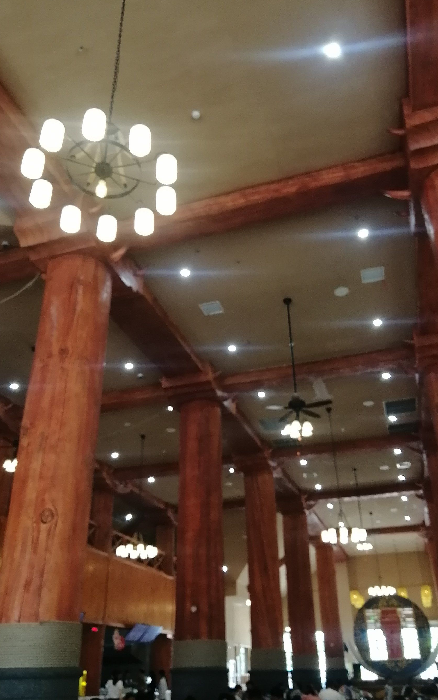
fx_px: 535
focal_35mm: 28
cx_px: 222
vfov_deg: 66.5
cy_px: 348
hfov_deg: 44.5
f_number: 1.8
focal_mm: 3.62
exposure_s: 1/60.2
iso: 125
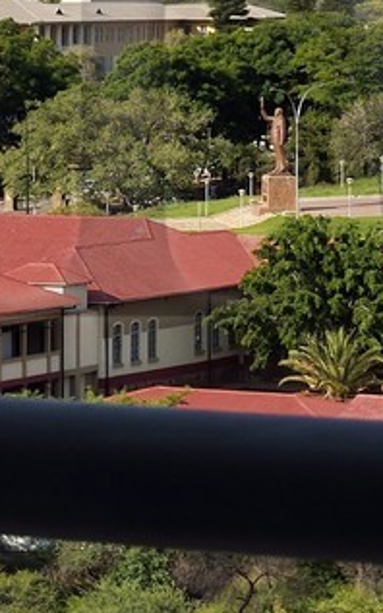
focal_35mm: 206
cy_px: 2
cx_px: 33
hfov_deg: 6.4
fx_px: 3442
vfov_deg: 10.1
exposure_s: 1/320
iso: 200
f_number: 13
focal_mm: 40
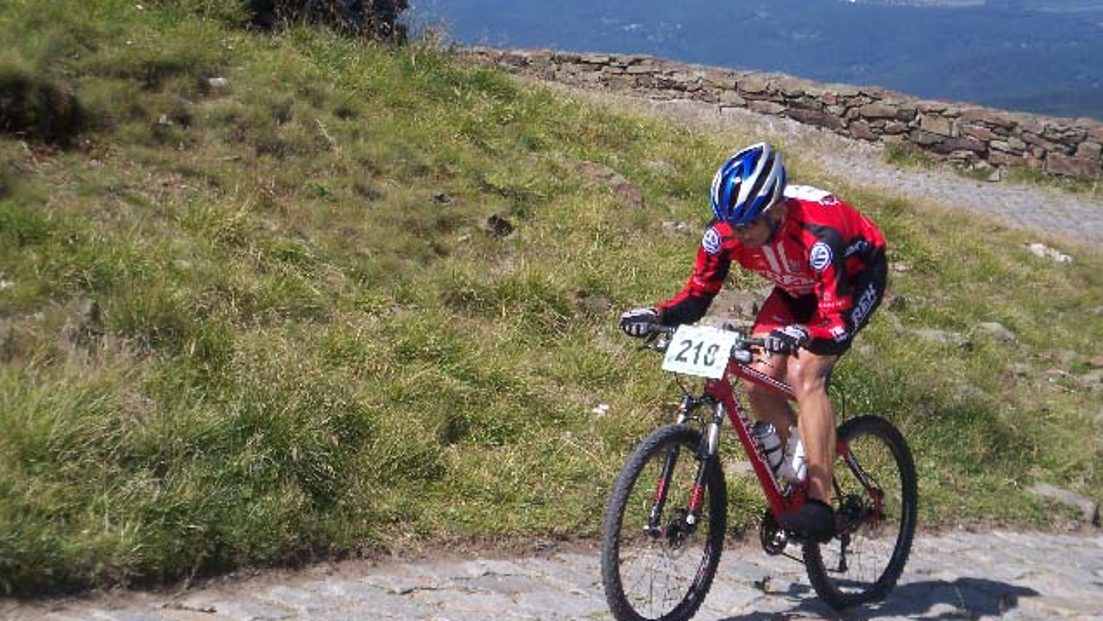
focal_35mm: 103
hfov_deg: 20.7
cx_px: 550
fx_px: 3013
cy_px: 312
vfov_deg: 11.8
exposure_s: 1/400
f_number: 4.3
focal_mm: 15.4
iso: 50
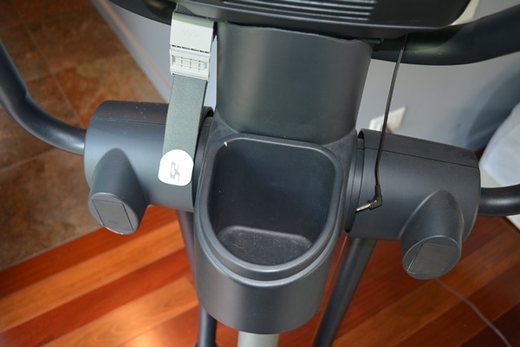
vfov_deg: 36.9
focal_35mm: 36
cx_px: 260
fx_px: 520
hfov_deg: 53.1
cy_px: 174
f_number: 4
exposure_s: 1/60
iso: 1100
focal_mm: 24
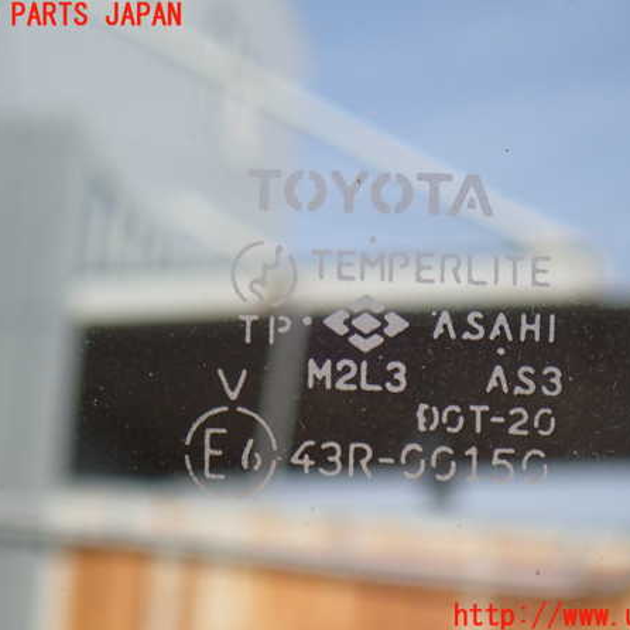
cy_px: 316
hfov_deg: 14.6
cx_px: 349
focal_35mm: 119
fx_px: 2450
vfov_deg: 14.7
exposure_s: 1/200
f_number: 4.9
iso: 160
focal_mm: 18
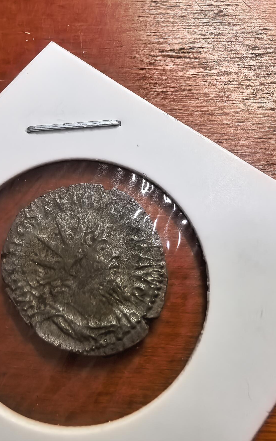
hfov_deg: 47.4
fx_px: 313
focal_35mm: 26
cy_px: 224
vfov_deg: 70.4
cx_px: 115
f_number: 2.2
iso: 500
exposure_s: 1/100
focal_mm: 1.68
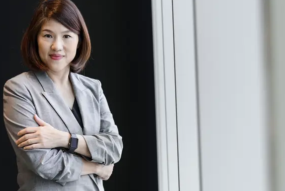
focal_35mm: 165
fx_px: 1307
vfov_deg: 8.3
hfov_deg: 12.4
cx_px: 149
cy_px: 88
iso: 800
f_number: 4.5
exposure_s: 1/200
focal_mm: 120
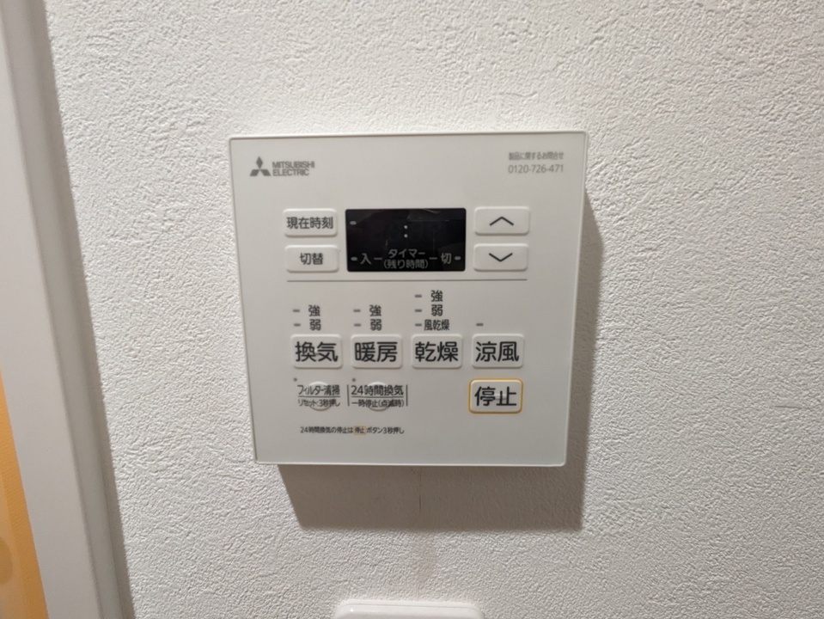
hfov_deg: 102.0
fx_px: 333
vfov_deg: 85.7
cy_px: 310
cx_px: 412
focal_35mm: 14
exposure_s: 1/60
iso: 365
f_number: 2.2
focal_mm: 1.83
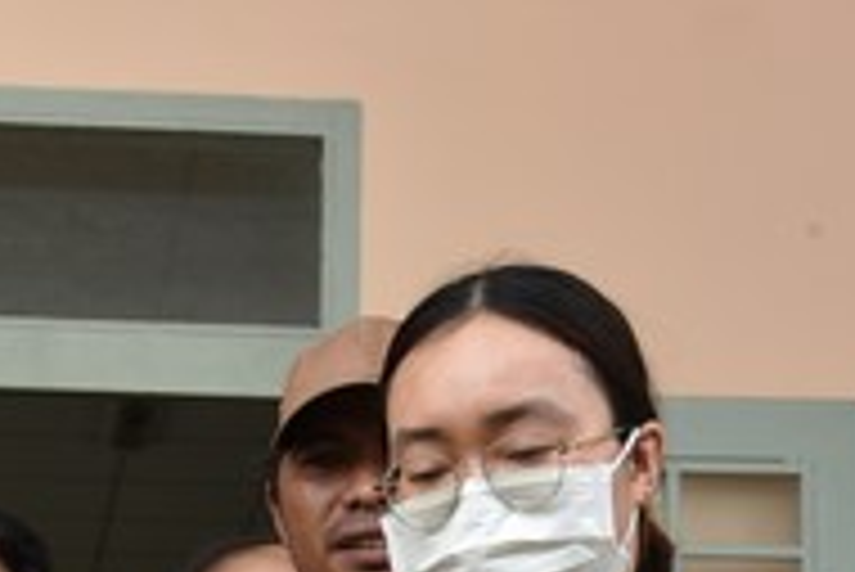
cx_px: 76
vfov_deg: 10.3
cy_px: 820
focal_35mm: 130
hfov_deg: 15.6
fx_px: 3090
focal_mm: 38
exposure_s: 1/200
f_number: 7.1
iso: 400
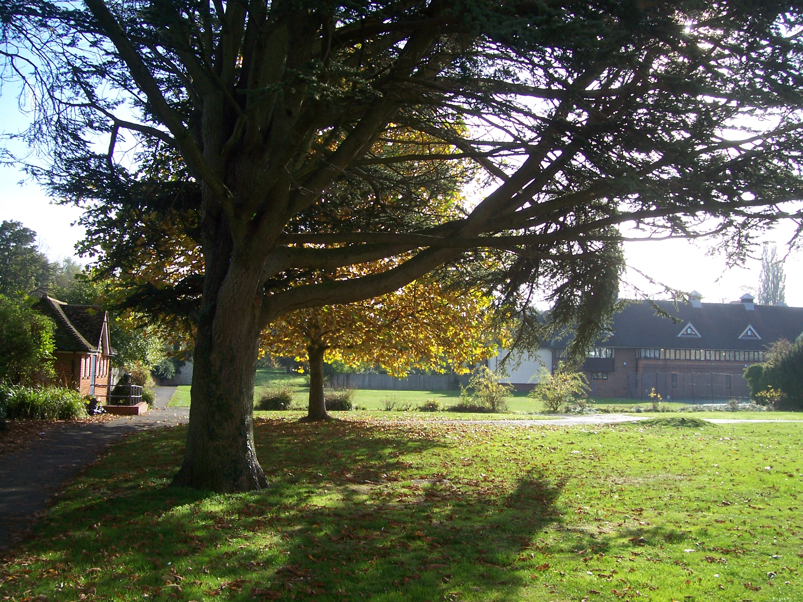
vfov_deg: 41.8
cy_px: 301
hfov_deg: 54.0
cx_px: 402
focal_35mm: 34
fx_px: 789
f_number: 2.7
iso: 80
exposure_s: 1/500
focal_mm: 5.6
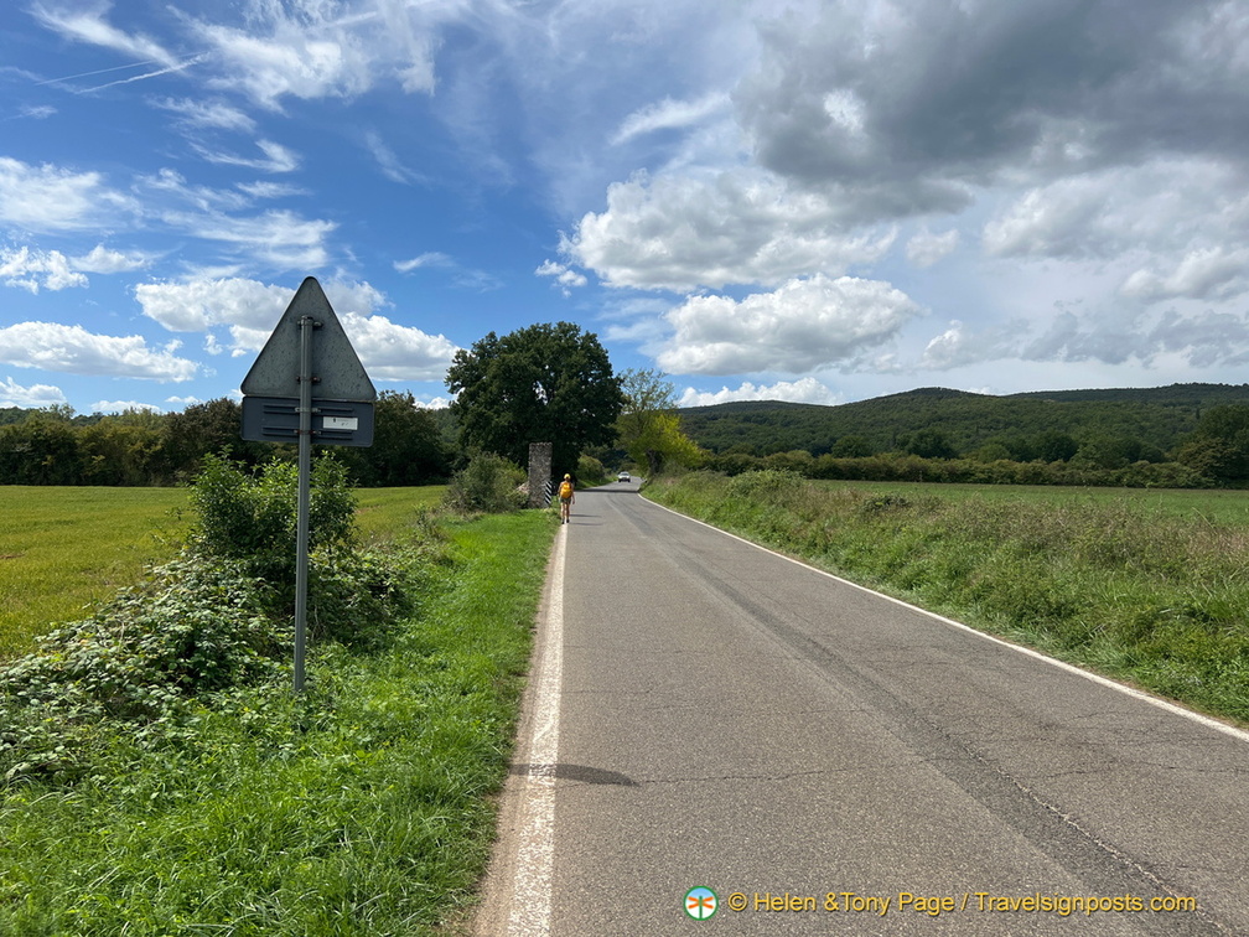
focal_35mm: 26
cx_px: 624
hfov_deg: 67.3
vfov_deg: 53.1
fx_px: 938
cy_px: 468
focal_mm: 5.7
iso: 50
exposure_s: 1/6211
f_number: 1.5
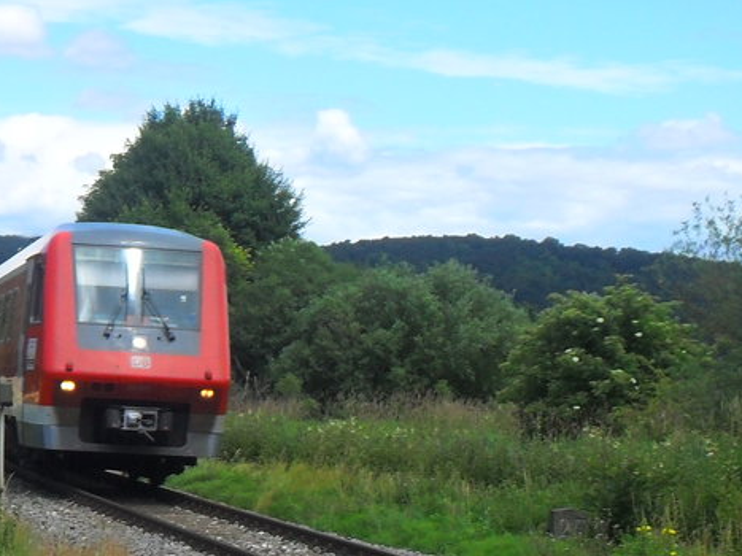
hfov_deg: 17.3
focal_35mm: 113
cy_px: 496
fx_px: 2422
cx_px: 208
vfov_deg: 13.0
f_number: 4.5
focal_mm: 7.8
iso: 100
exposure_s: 1/500
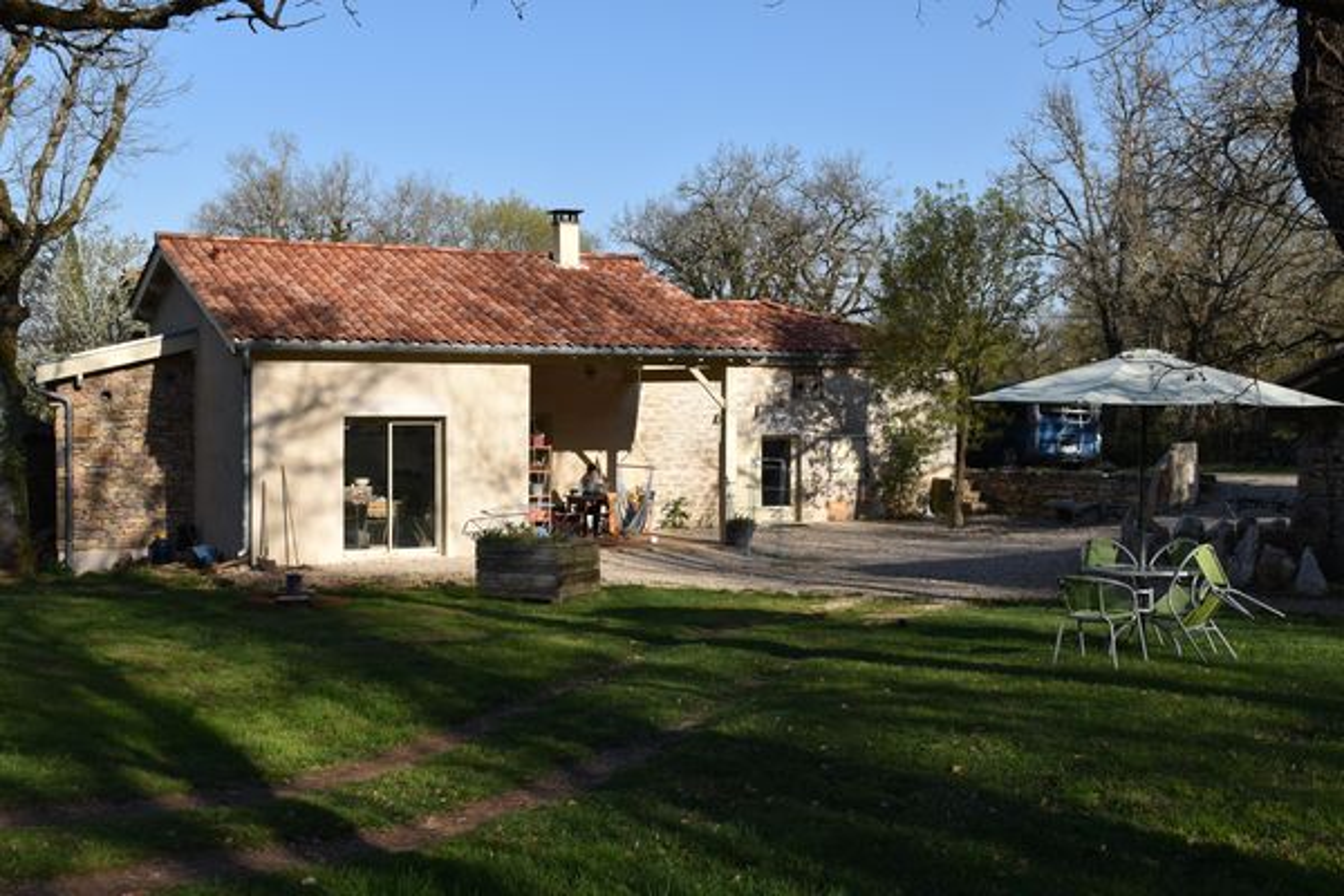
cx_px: 672
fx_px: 1680
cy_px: 448
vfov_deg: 29.9
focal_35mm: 45
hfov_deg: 43.6
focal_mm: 30
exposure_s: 1/400
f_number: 10
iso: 200
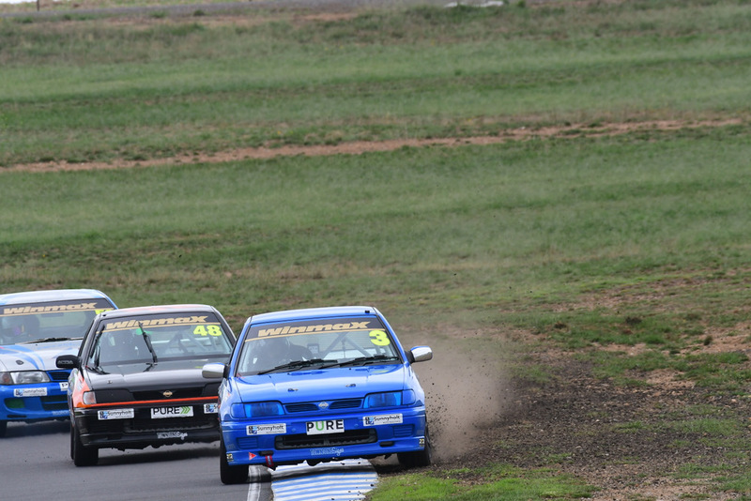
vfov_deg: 2.0
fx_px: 14399
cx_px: 376
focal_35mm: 690
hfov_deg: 3.0
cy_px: 250
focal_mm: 460
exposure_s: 1/640
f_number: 10
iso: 500
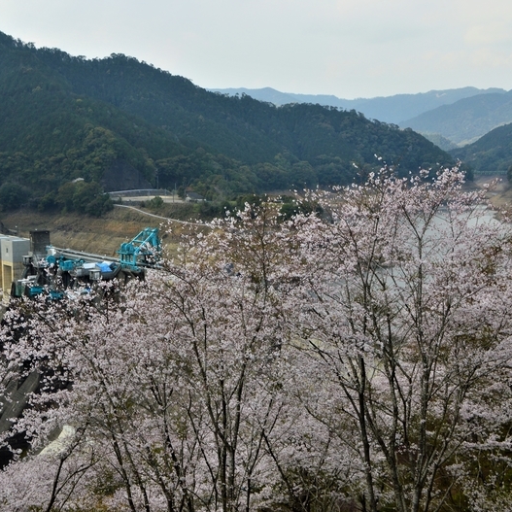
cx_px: 197
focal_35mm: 58
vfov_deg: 29.6
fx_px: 971
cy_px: 256
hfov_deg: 29.5
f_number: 9
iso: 400
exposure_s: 1/80
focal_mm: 30
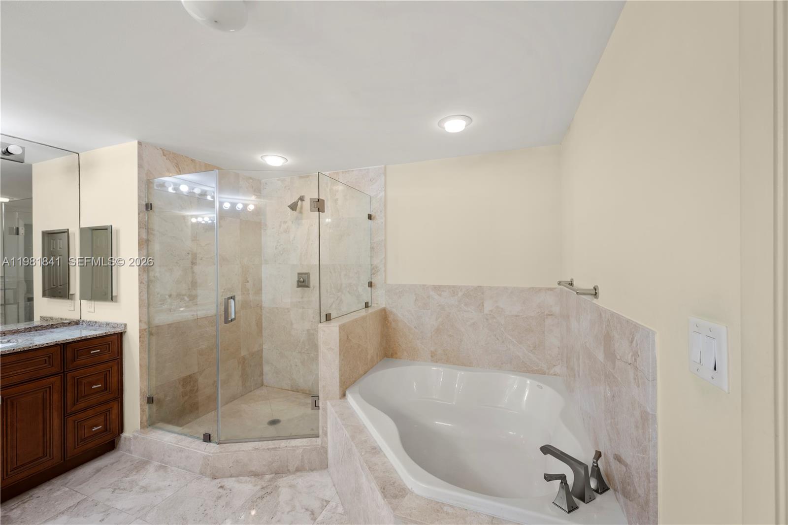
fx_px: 306
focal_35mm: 14
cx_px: 394
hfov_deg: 104.3
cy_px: 262
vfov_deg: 81.2
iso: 64
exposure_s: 1.3
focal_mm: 14
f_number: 8
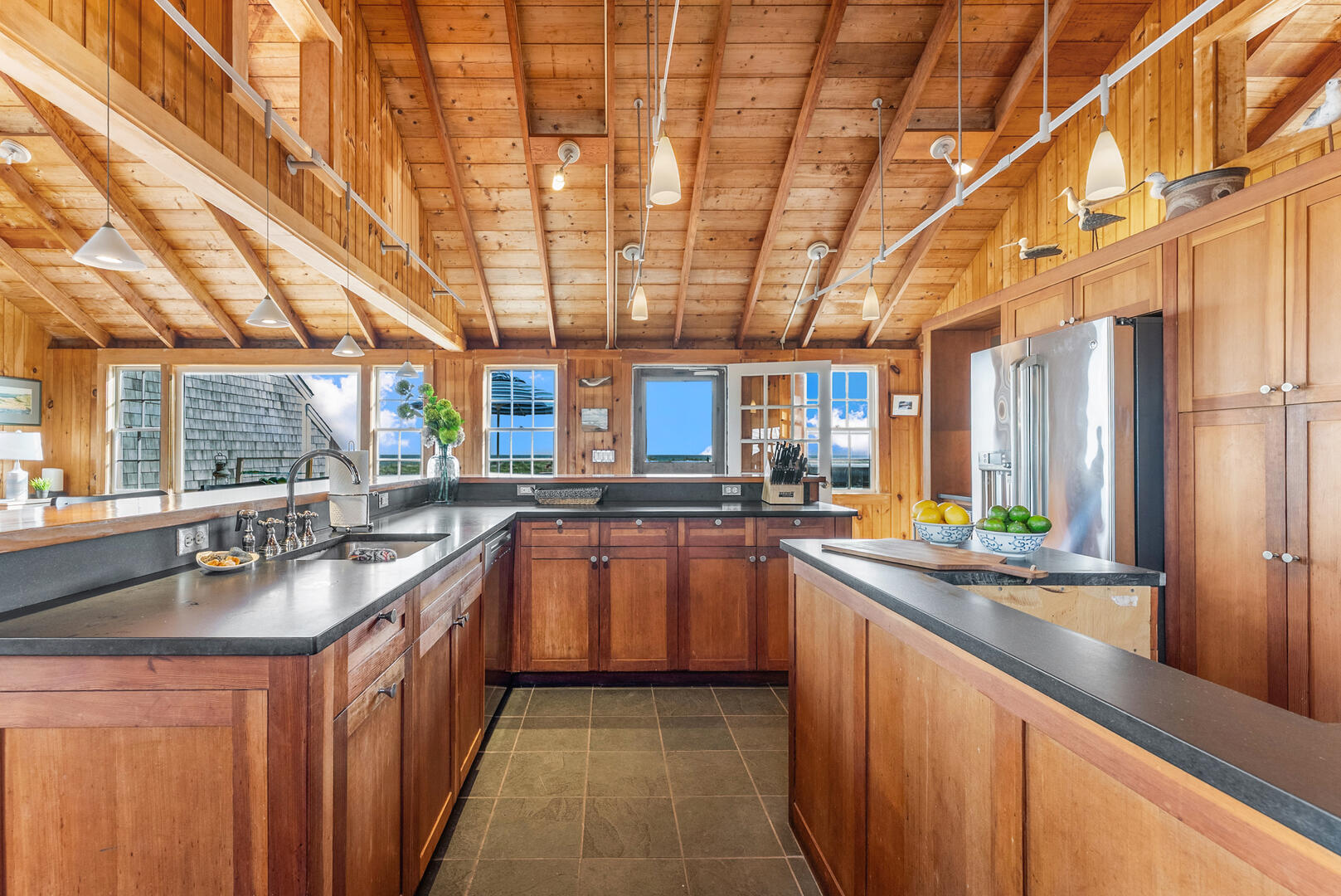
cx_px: 670
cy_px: 448
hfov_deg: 104.2
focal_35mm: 14
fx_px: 522
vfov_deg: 81.3
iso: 320
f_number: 8
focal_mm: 14
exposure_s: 1/6
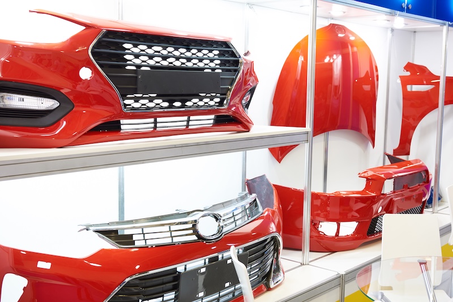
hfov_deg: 41.1
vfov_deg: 28.1
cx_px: 226
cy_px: 151
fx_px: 604
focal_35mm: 48
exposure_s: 1/30
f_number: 4
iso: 400
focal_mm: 48
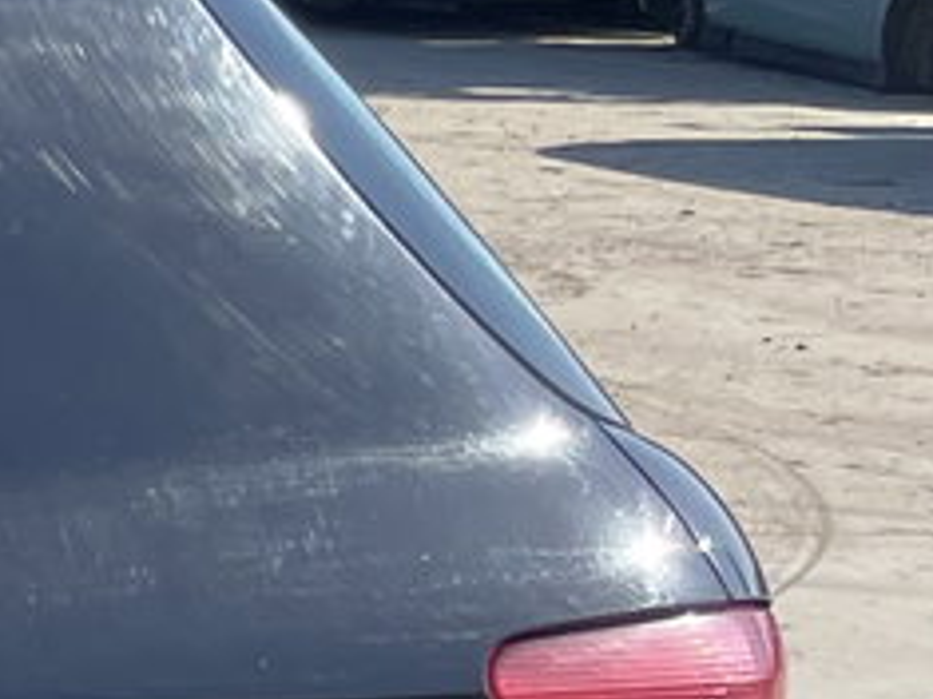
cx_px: -2164
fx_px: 4768
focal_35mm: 177
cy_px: 1251
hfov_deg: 8.6
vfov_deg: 8.1
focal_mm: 4.2
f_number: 1.6
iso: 32
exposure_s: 1/2353
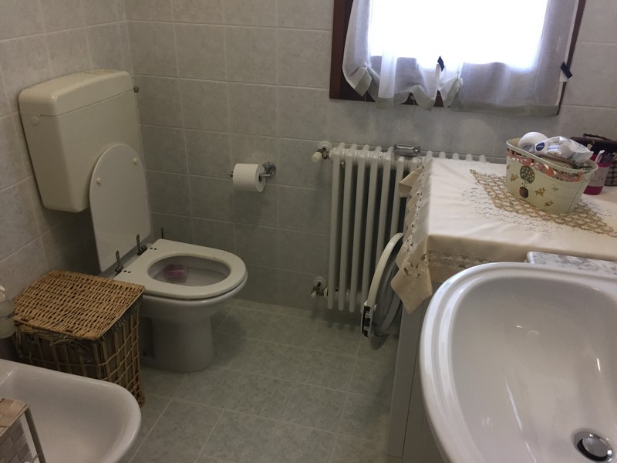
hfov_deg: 61.7
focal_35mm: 29
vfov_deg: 48.2
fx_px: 517
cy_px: 232
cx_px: 308
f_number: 2.2
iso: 160
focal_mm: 4.15
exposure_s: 1/33
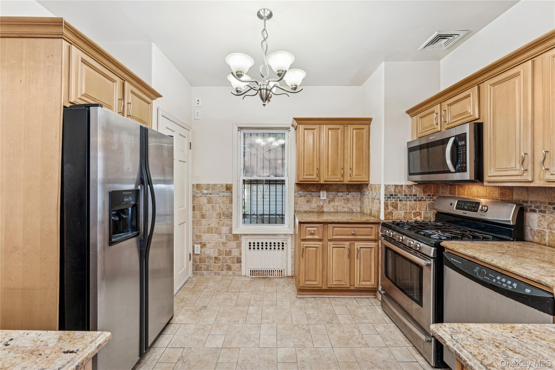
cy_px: 185
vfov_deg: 81.2
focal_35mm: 14
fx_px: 216
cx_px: 278
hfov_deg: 104.3
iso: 100
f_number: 11
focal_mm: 14
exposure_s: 1/2
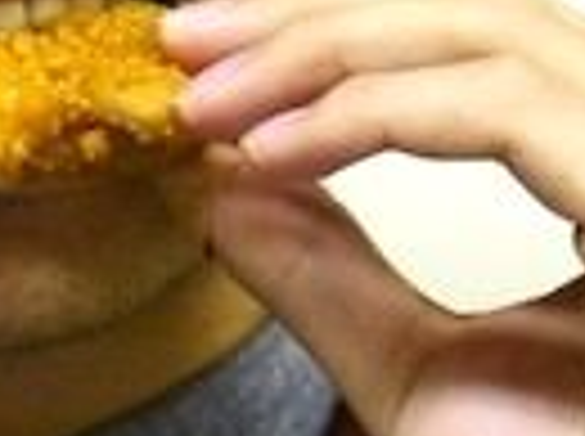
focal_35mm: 237
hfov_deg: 8.3
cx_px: 22
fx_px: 3998
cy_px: 171
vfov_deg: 6.2
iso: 1250
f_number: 4.5
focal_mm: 24
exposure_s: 1/60
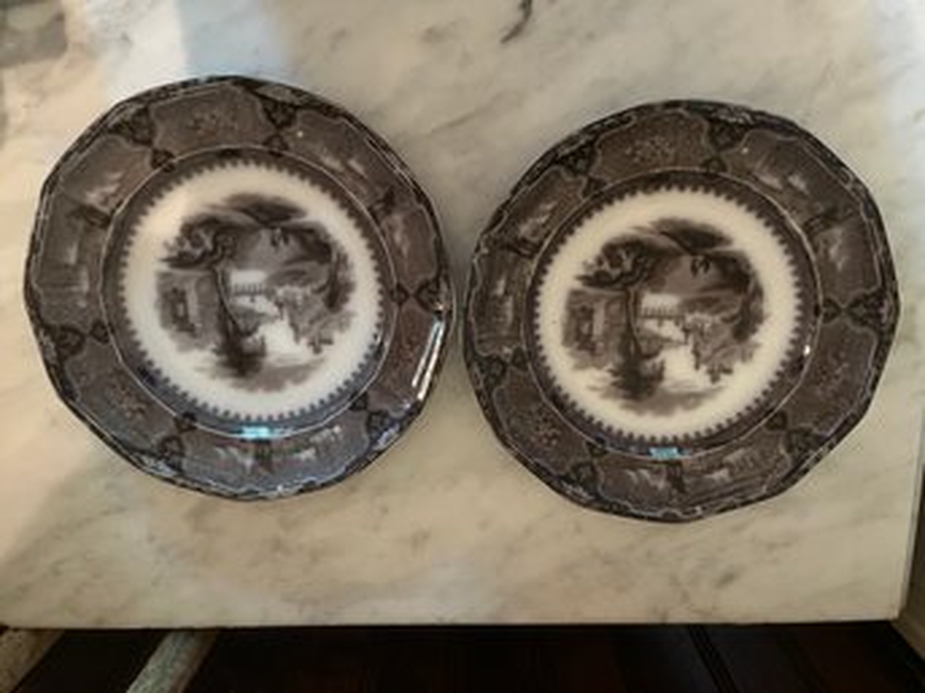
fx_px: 695
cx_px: 462
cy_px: 346
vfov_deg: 53.0
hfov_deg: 67.3
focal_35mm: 26
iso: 640
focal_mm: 5.1
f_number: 1.6
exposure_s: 1/30
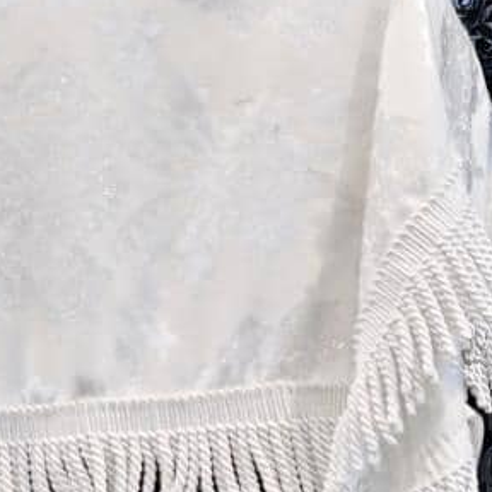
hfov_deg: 3.2
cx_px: 207
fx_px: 8732
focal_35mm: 543
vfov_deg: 3.2
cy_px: -157
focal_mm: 120
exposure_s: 1/160
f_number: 4
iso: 500
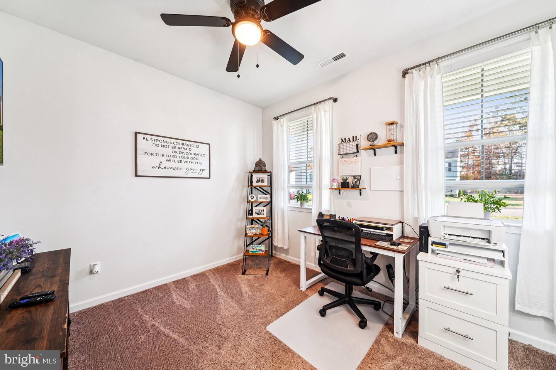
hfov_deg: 112.6
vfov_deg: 90.0
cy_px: 185
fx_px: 185
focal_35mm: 12
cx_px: 278
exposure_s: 1/4
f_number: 8
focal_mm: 12
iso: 200
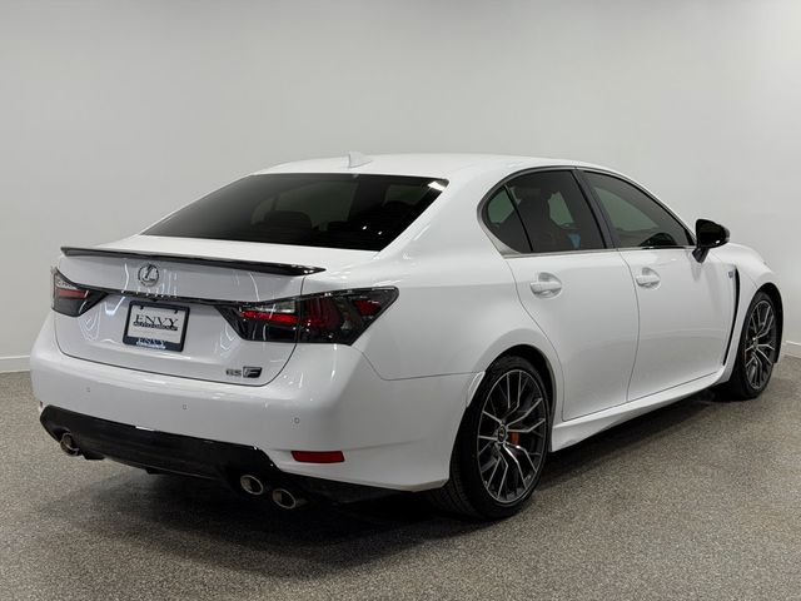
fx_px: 1111
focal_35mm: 48
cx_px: 400
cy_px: 300
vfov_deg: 30.3
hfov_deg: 39.7
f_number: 1.78
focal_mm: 6.76
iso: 64
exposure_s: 1/439
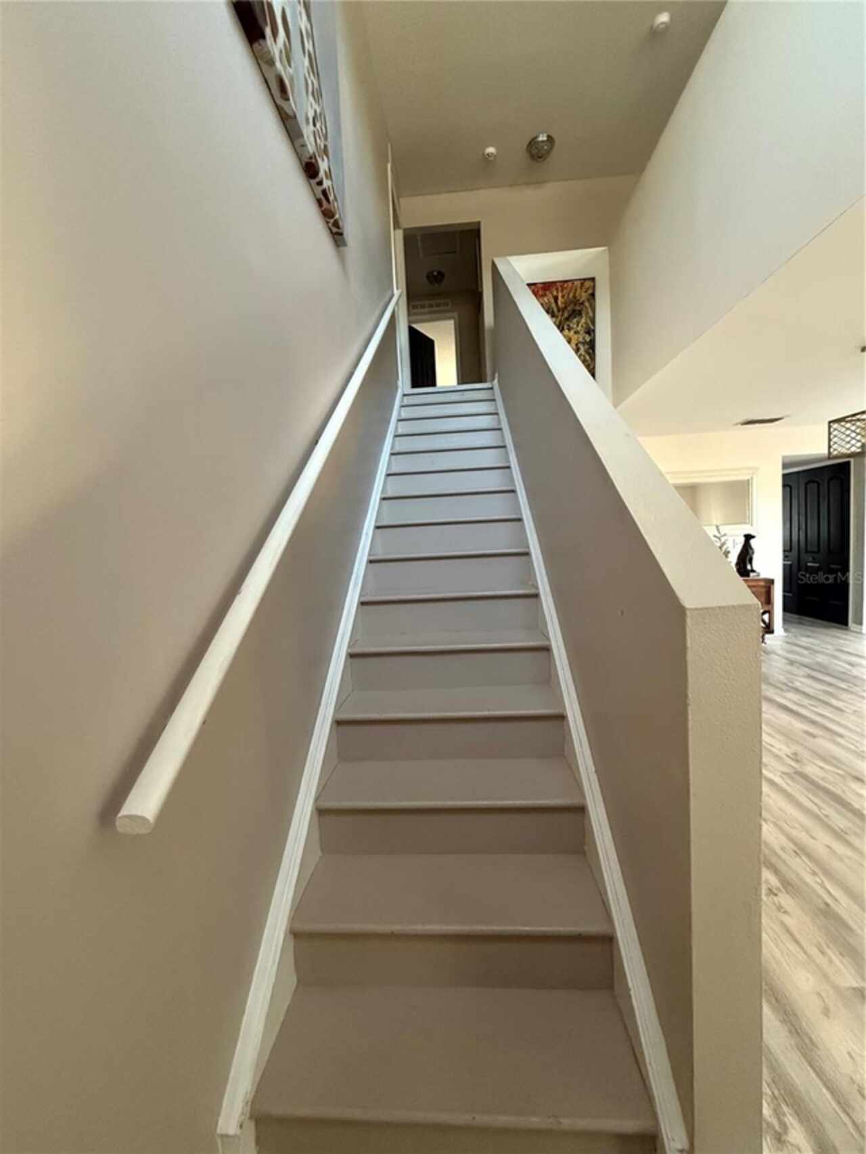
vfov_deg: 102.1
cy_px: 577
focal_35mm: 14
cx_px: 433
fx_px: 467
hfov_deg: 85.7
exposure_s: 1/60
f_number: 2.2
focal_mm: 2.22
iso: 800
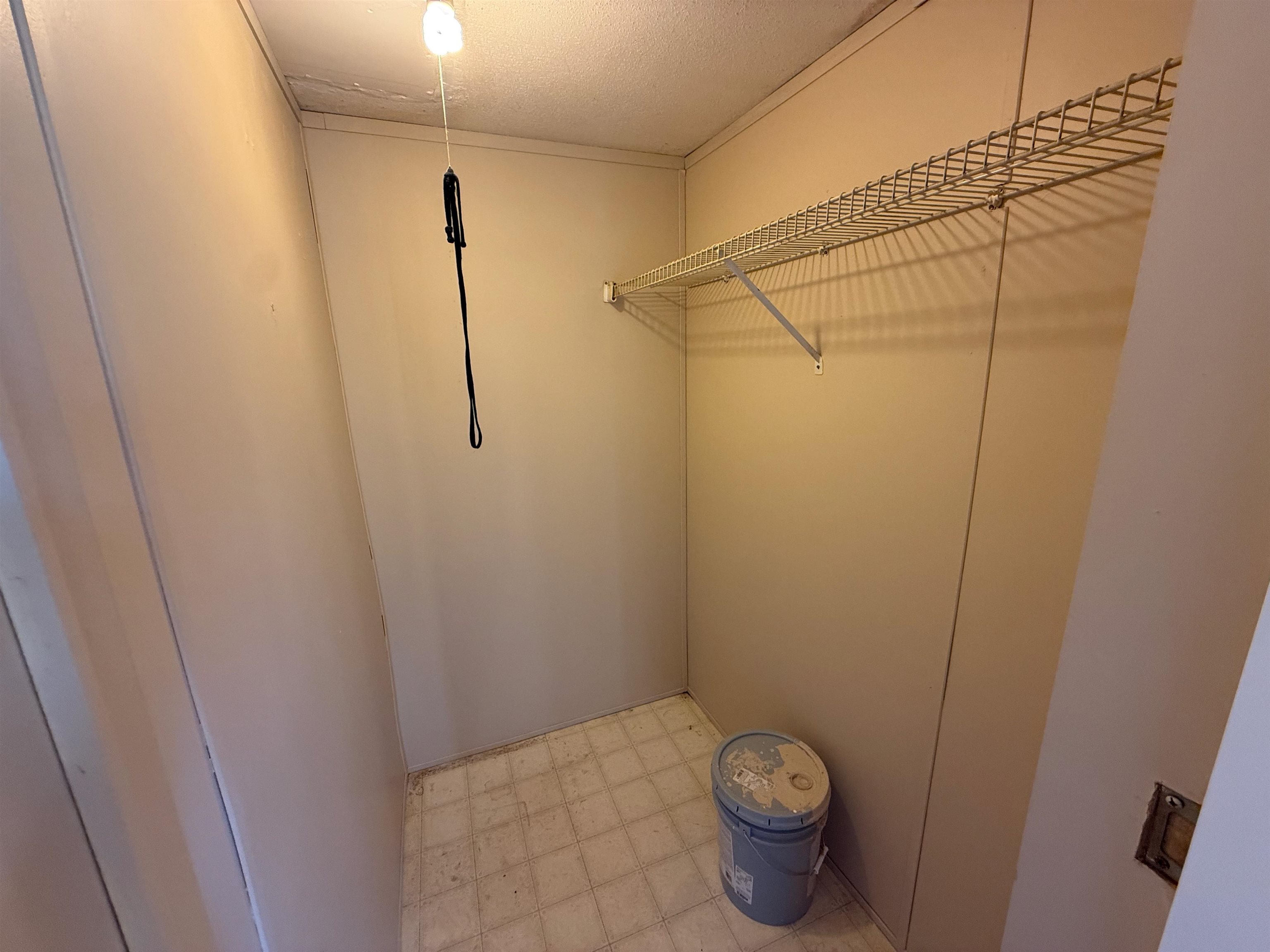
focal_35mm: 14
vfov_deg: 85.7
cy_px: 476
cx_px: 635
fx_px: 514
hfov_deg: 102.1
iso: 250
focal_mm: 2.22
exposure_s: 1/60
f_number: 2.2
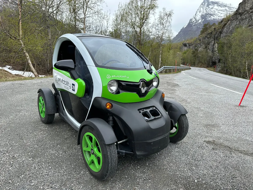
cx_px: 126
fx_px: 175
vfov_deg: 56.8
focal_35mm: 24
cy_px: 95
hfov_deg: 71.6
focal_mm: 6.86
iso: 80
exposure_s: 1/1339
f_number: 1.78
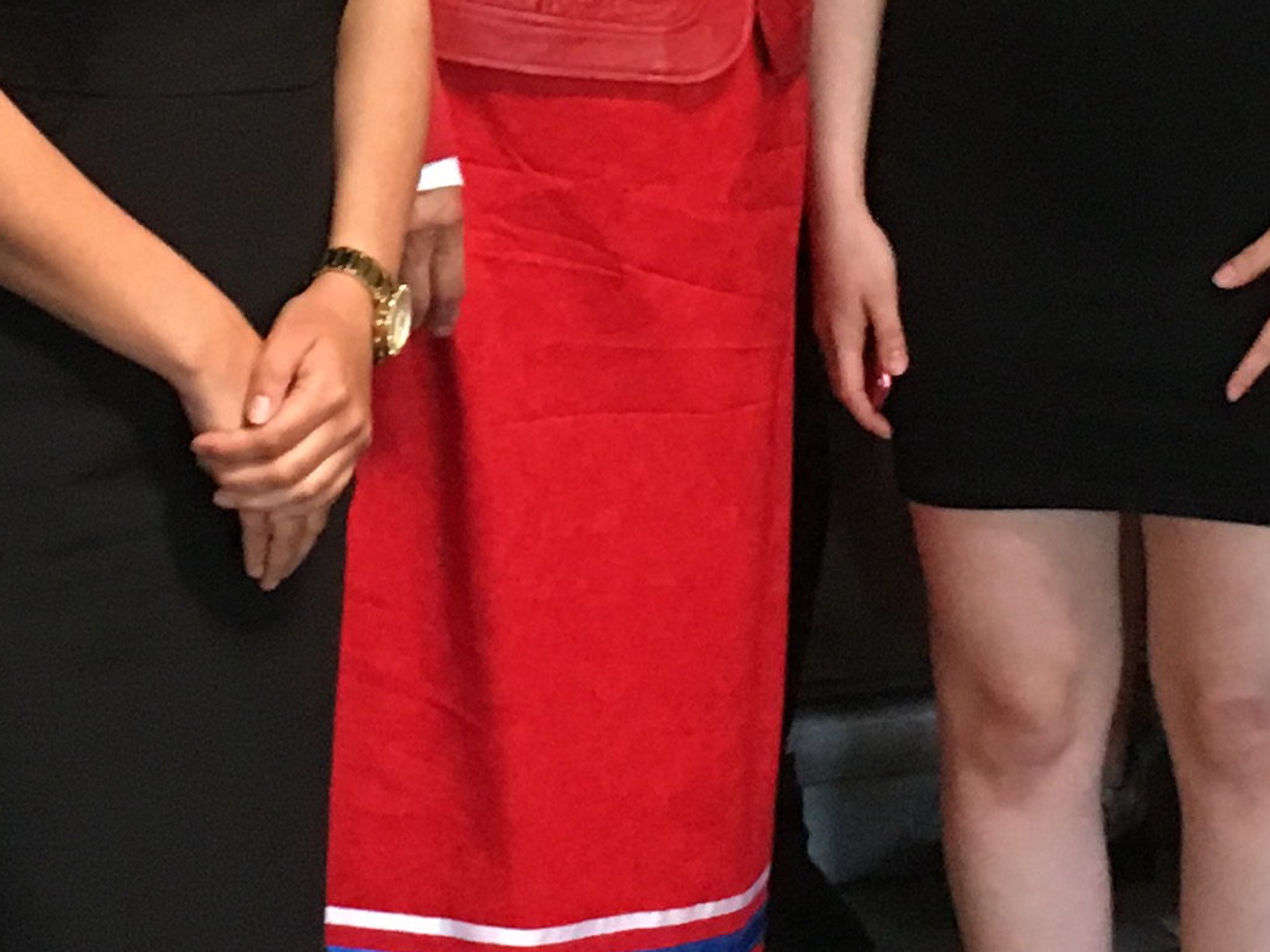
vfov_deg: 12.9
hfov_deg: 17.5
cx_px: 454
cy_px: -164
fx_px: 4109
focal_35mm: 112
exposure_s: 1/30
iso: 200
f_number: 2.2
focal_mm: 4.15
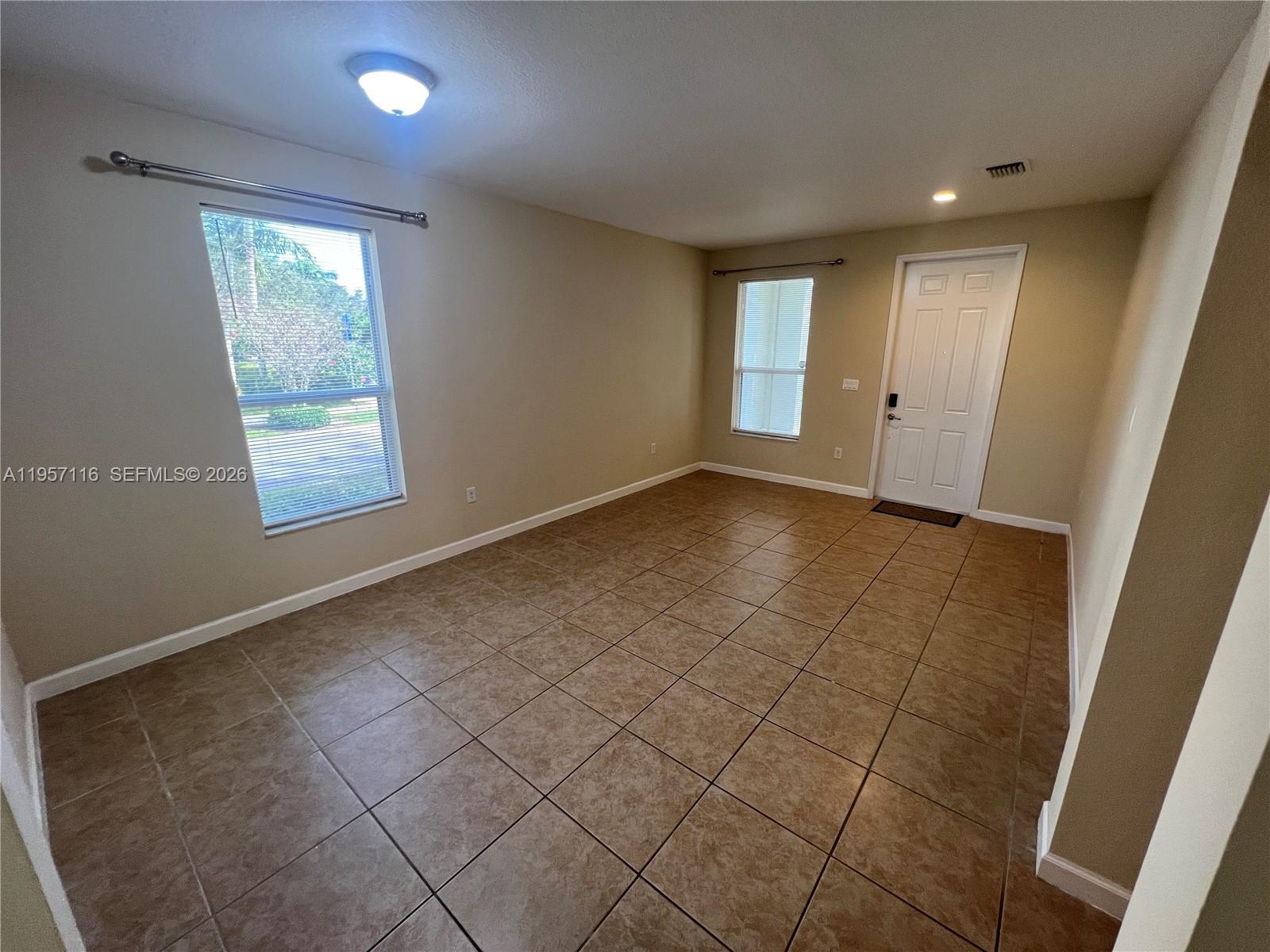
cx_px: 635
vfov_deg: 89.9
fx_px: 477
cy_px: 476
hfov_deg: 106.2
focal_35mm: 13
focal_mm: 1.57
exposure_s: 1/120
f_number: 1.8
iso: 200
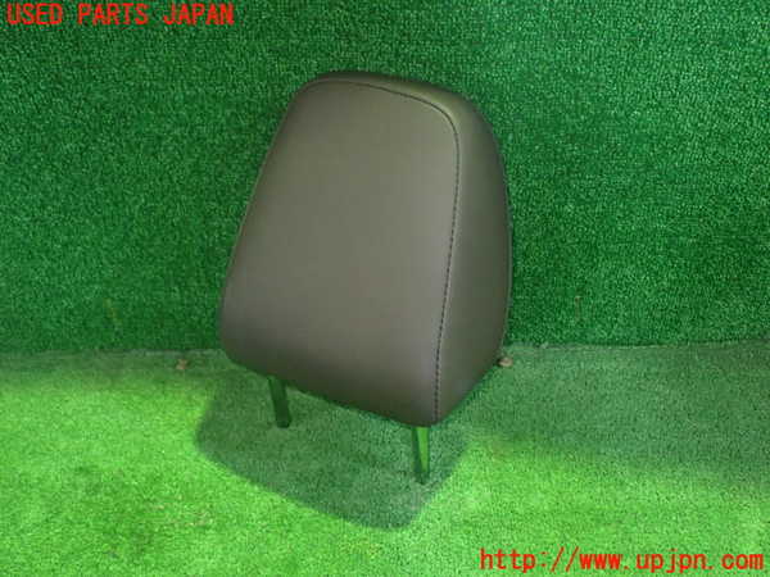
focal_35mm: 36
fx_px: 801
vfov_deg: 39.7
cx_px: 385
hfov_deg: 51.4
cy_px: 288
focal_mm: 6.37
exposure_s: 1/15
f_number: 2.5
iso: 800
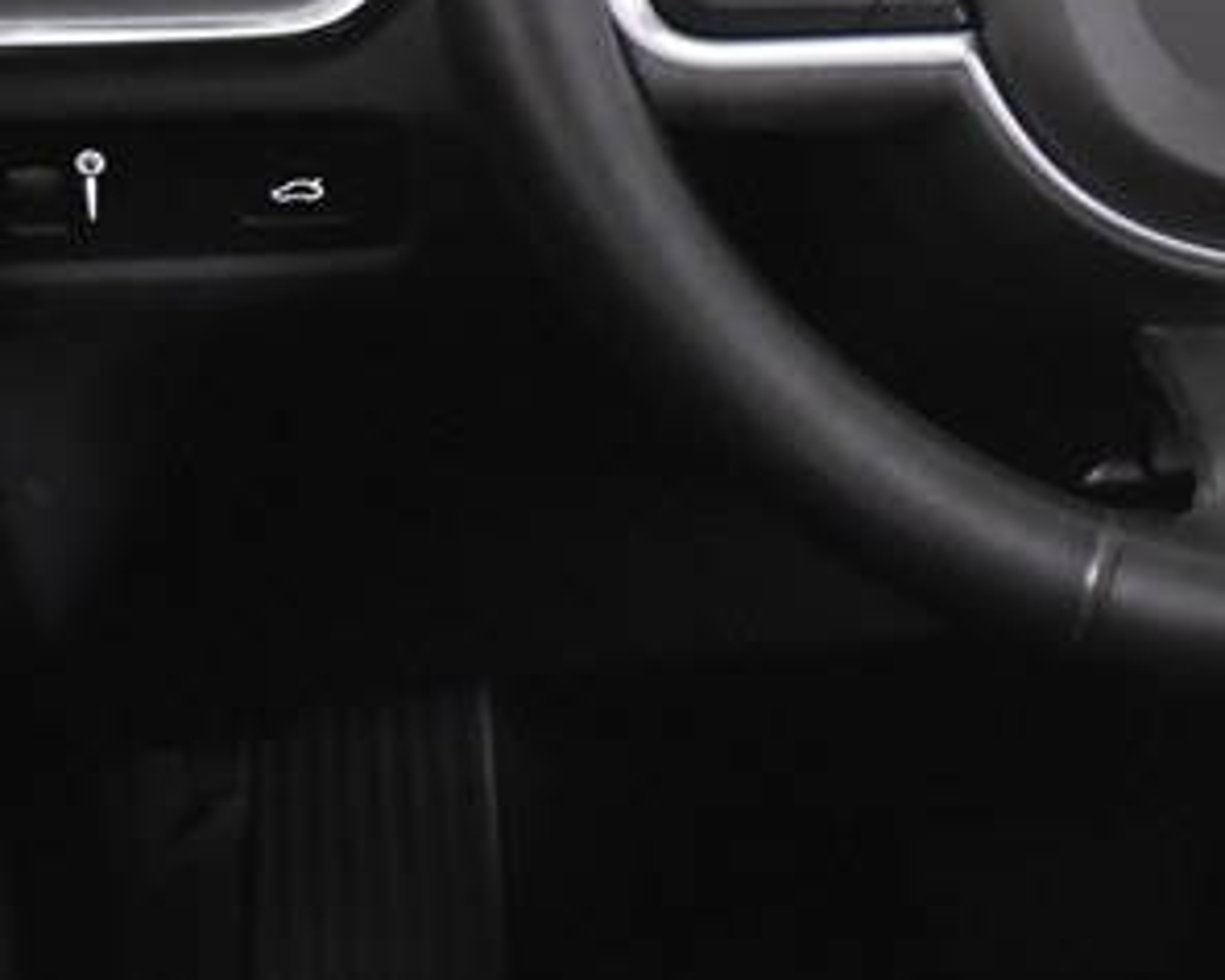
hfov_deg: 15.8
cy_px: 234
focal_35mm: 117
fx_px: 4243
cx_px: 1490
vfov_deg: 13.1
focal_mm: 24
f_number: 3
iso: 5000
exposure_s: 1/40
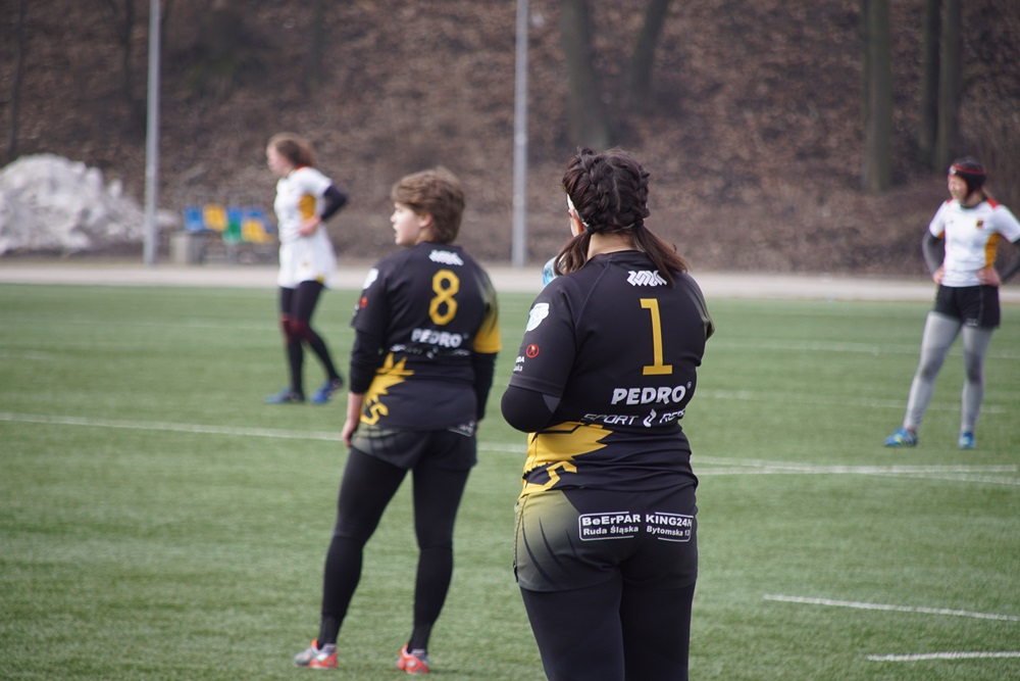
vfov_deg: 4.6
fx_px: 8501
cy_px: 340
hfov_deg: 6.9
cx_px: 510
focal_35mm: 300
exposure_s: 1/320
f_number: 6.3
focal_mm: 200
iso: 250
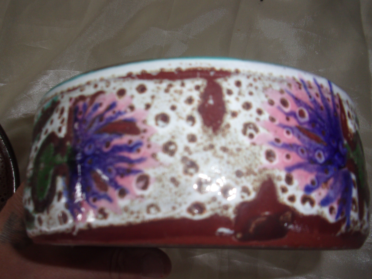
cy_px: 156
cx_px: 162
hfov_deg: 56.6
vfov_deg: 44.1
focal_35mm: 32
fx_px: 344
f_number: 3.9
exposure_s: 1/34
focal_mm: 5.1
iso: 80
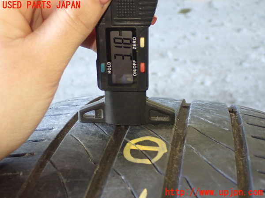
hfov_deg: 38.2
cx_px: 132
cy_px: 99
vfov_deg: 29.1
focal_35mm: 50
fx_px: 383
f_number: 3.2
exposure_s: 1/50
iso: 800
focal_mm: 9.01
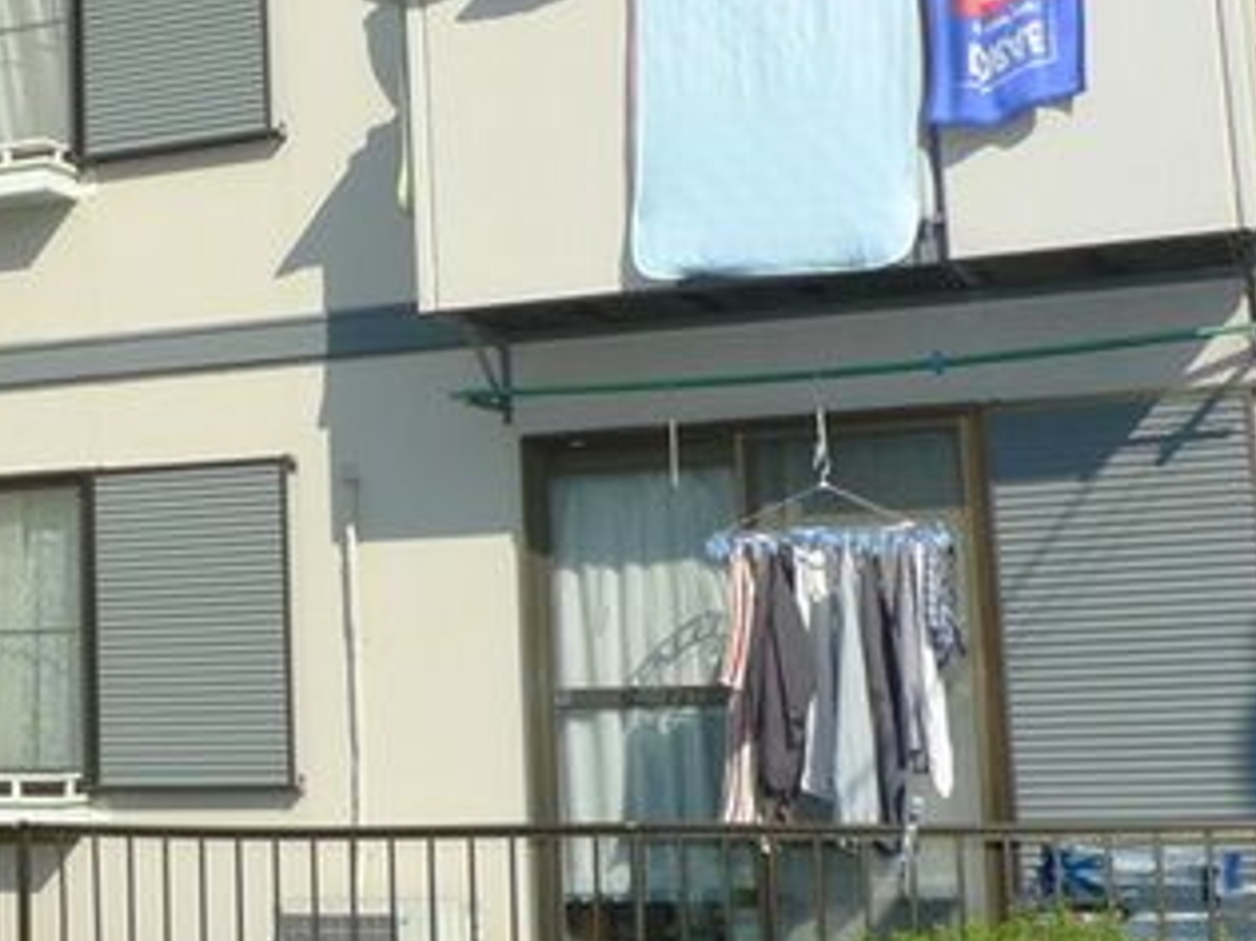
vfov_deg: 18.4
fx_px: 2902
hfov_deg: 23.8
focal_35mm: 80
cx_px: 132
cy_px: 377
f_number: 4.5
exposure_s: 1/1000
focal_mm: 5.1
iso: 100
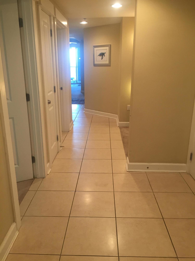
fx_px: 218
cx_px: 98
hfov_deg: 48.2
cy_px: 130
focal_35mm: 29
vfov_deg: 61.7
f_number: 2.2
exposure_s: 1/30
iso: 100
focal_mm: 4.15
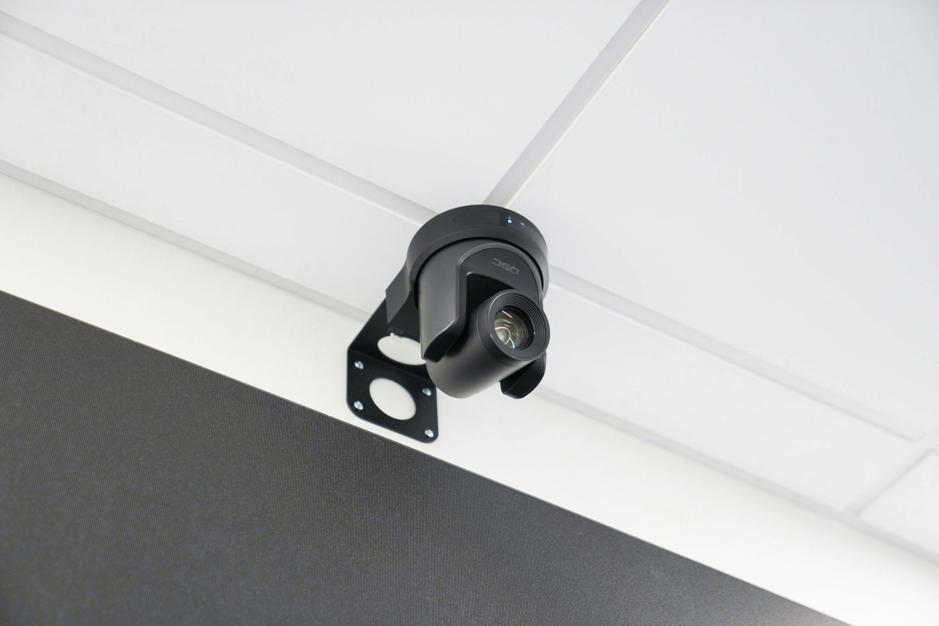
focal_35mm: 70
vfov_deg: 19.5
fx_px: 1826
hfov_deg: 28.8
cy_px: 313
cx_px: 470
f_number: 2.8
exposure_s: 1/160
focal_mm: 70
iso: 1600
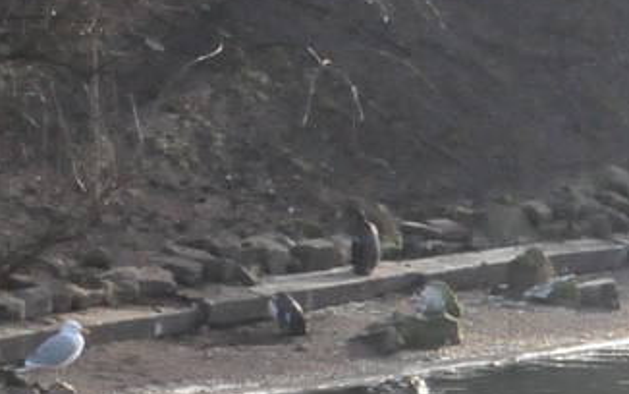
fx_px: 4116
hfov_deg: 8.6
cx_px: 920
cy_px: 227
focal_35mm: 240
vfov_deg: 5.5
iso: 3200
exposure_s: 1/640
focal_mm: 32
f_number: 13
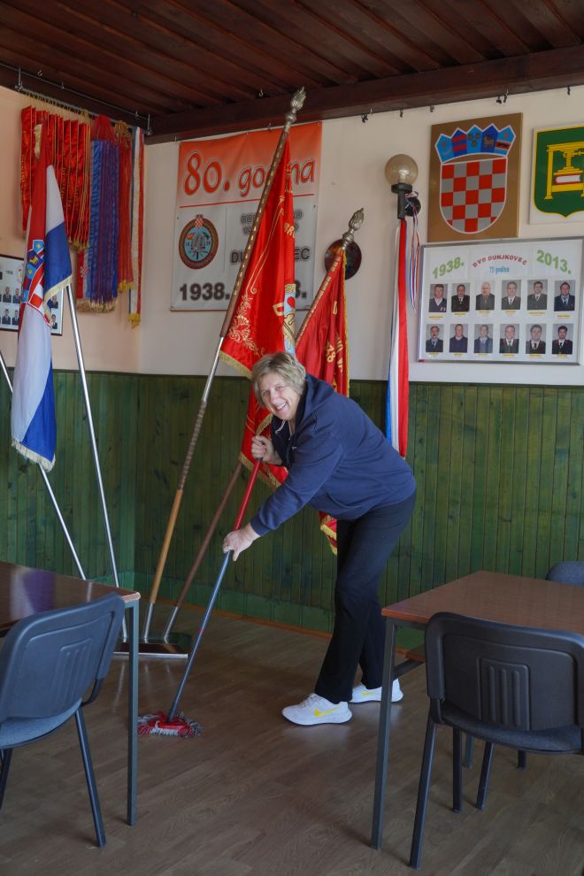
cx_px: 292
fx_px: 869
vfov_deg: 53.5
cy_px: 438
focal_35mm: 36
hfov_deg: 37.2
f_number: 2.8
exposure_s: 1/200
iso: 500
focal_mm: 23.8
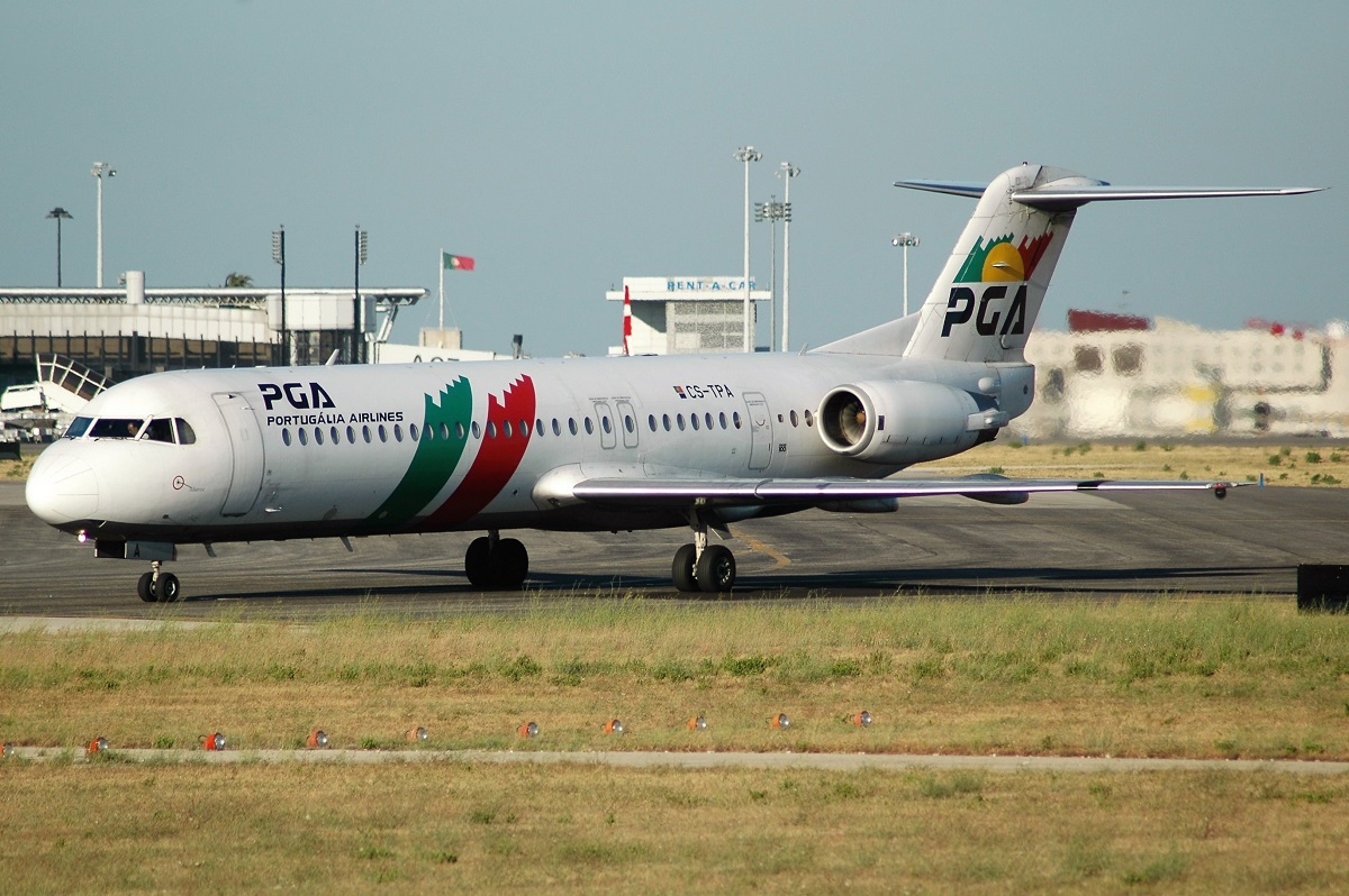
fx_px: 15163
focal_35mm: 405
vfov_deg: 3.4
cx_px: 674
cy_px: 448
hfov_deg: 5.1
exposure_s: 1/1250
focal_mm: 270
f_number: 5.6
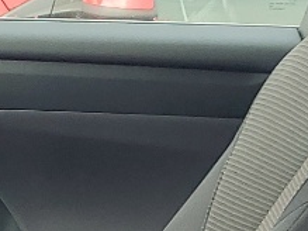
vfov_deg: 7.4
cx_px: -174
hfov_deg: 10.0
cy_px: 507
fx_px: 1690
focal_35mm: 190
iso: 50
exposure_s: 1/400
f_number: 1.5
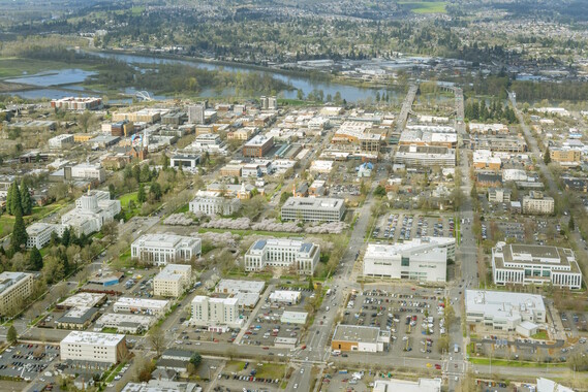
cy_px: 196
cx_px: 294
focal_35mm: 48
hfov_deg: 41.1
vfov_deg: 28.1
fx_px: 784
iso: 640
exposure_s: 1/640
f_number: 16
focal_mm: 48
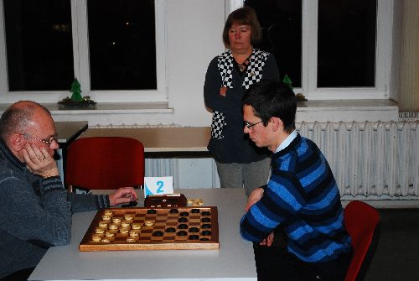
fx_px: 734
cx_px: 210
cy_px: 140
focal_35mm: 63
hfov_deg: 31.8
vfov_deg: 21.6
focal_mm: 42
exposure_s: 1/60
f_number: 5.3
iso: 640
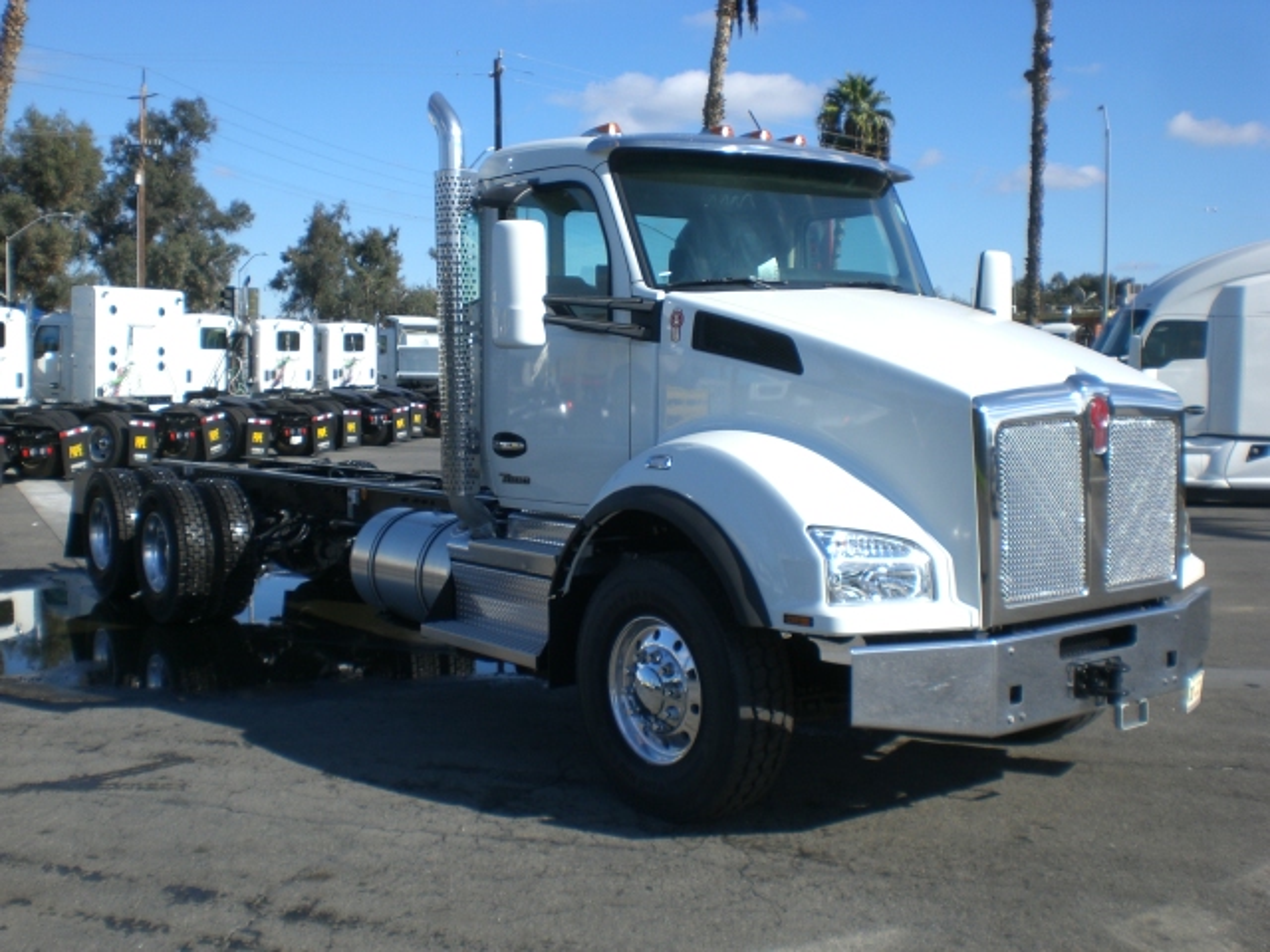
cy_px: 476
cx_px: 635
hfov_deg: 49.0
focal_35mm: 38
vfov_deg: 37.7
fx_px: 1394
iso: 50
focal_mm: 6.3
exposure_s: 1/500
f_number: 4.4
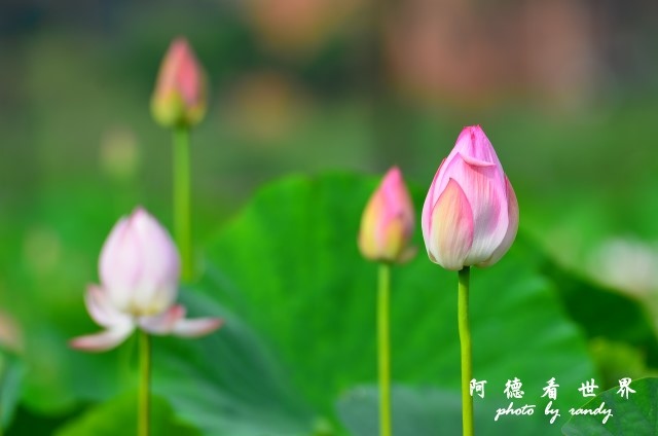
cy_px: 218
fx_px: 12313
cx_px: 329
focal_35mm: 675
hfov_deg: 3.1
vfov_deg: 2.0
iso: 100
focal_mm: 450
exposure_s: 1/250
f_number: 6
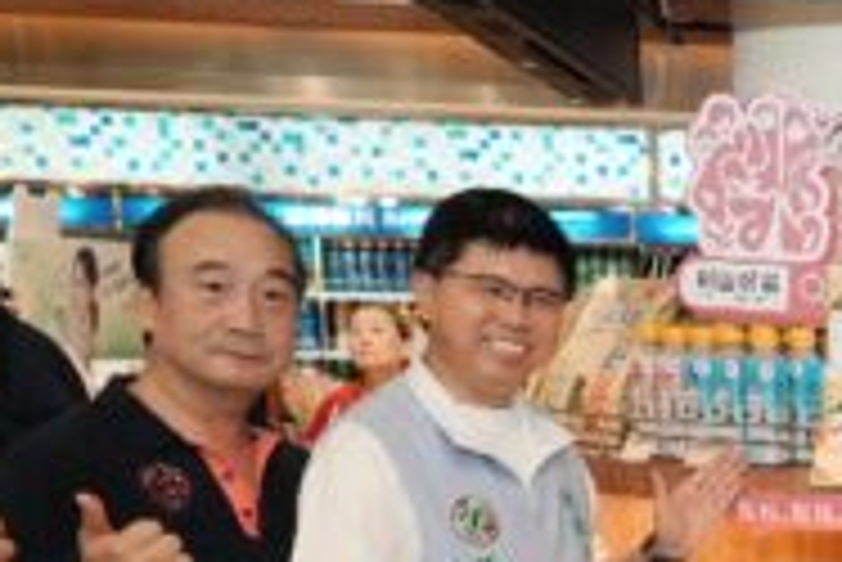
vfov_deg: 16.8
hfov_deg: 21.9
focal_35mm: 77
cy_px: 710
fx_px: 1802
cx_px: 1256
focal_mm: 24
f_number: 2.8
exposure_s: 1/125
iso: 1250
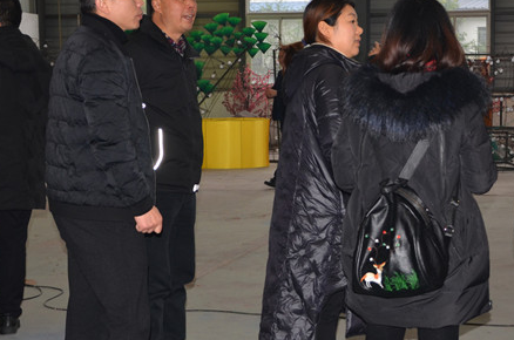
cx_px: 372
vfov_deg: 18.8
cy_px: 179
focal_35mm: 72
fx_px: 1025
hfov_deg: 27.8
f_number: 4
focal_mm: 25
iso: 200
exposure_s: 1/60
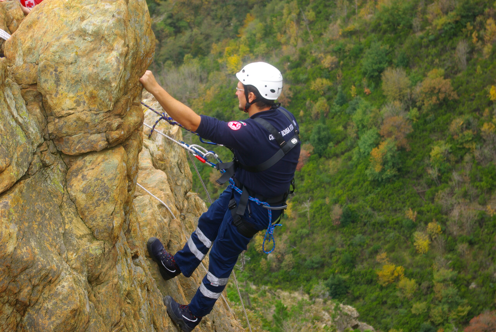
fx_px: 1035
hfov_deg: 27.0
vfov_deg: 18.2
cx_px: 248
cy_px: 166
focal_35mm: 75
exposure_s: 1/90
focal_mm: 50
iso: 100
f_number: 5.6
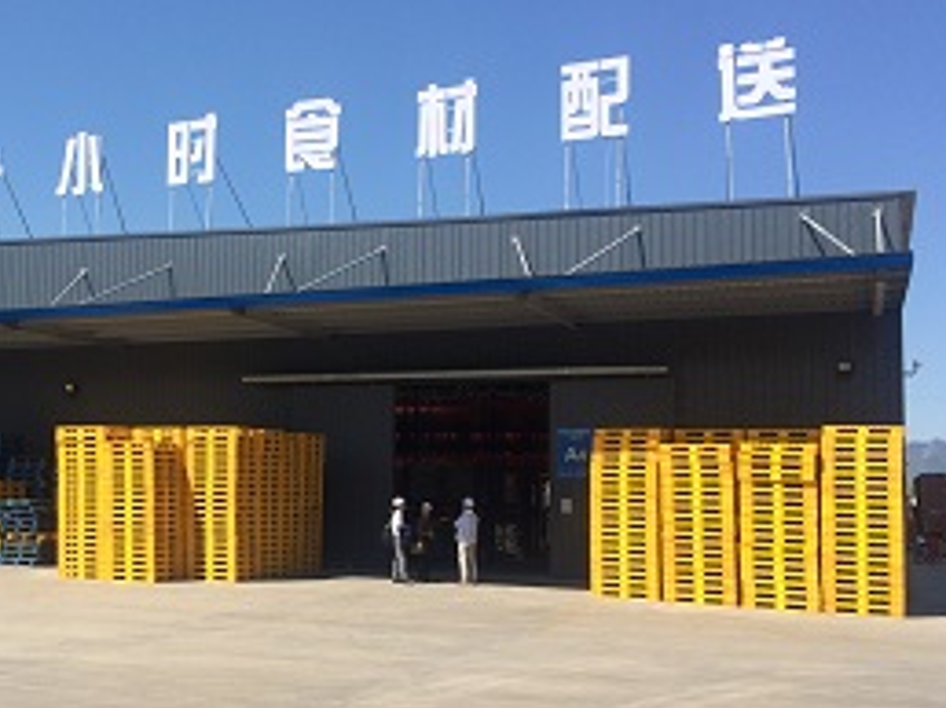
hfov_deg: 40.9
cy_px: 396
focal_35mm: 45
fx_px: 1229
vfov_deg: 32.1
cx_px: 235
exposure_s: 1/2160
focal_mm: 4.15
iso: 32
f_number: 2.2
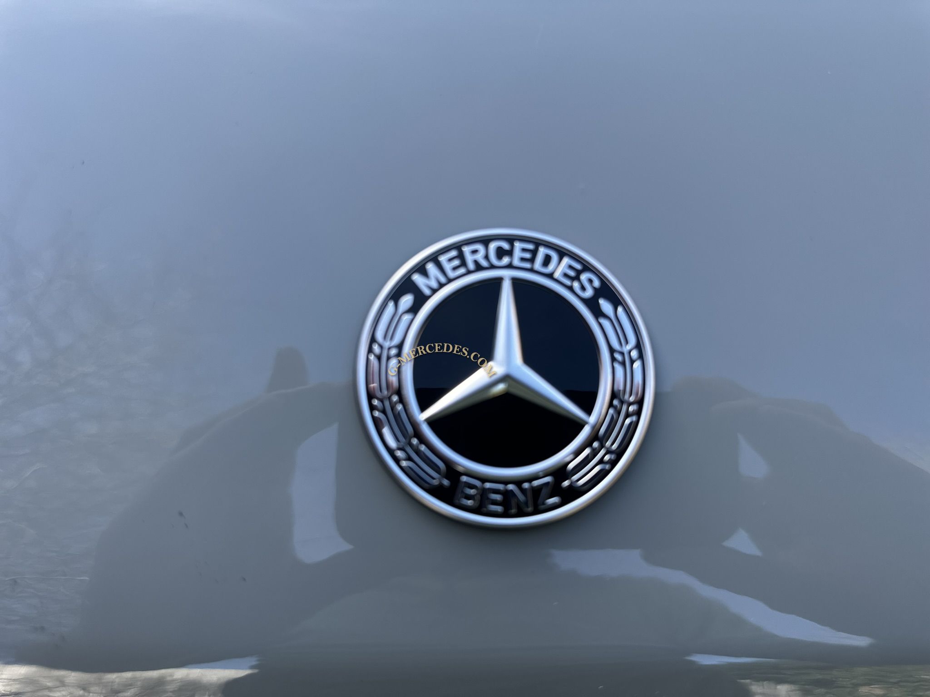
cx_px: 465
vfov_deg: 56.8
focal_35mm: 24
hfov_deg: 71.6
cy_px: 348
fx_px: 645
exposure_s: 1/529
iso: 80
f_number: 1.78
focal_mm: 6.86
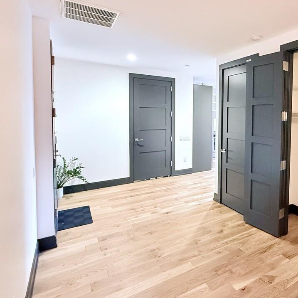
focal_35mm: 23
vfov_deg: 66.9
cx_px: 224
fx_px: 224
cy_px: 126
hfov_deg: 63.3
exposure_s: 1/60
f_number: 2.2
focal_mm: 2.22
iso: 800
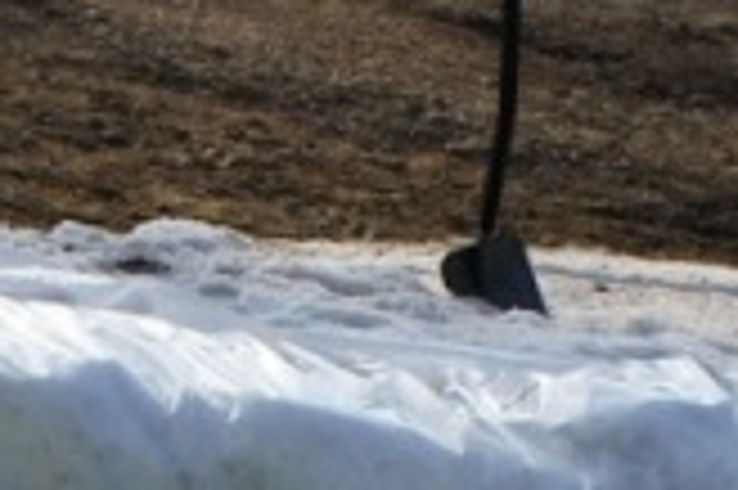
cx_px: 212
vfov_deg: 7.2
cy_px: 933
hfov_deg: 11.2
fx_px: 3757
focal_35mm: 183
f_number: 11
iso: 200
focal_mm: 25
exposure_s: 1/250
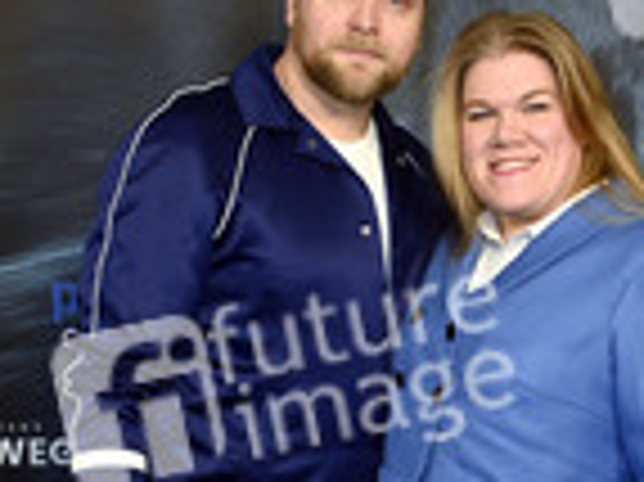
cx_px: 414
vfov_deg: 14.0
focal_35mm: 102
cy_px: 608
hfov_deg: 19.2
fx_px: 1896
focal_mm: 38
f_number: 5.6
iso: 1600
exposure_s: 1/250
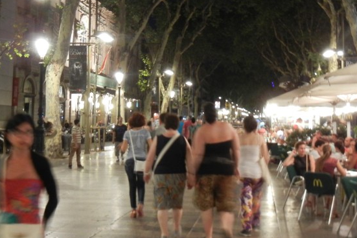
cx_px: 194
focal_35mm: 58
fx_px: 575
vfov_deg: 23.2
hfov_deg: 34.5
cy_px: 75
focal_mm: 5.4
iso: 400
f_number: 3.5
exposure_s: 1/5.6
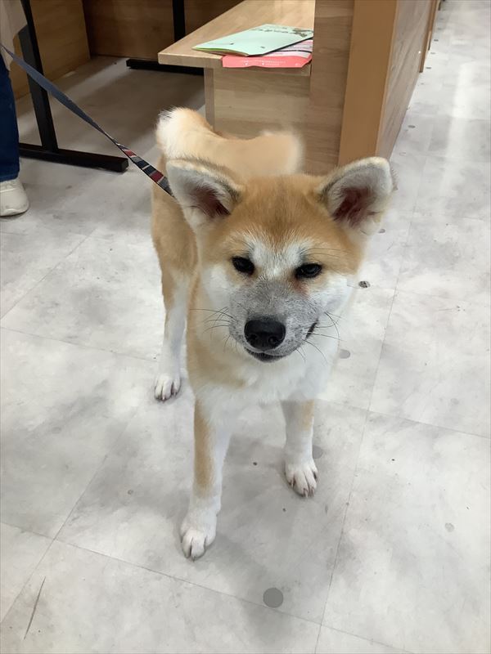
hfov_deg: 45.4
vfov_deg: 58.4
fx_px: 586
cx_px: 246
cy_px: 327
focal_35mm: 31
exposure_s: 1/100
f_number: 2.4
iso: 80
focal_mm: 3.3
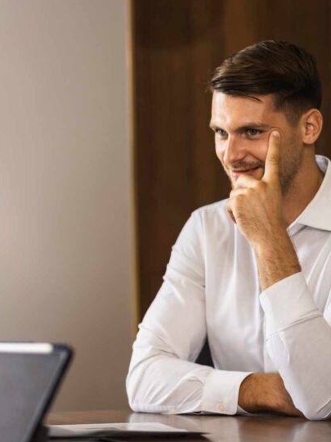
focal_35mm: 155
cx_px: -16
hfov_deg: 9.5
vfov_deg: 12.7
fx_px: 1976
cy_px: 224
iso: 250
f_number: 1.8
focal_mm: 85
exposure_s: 1/250
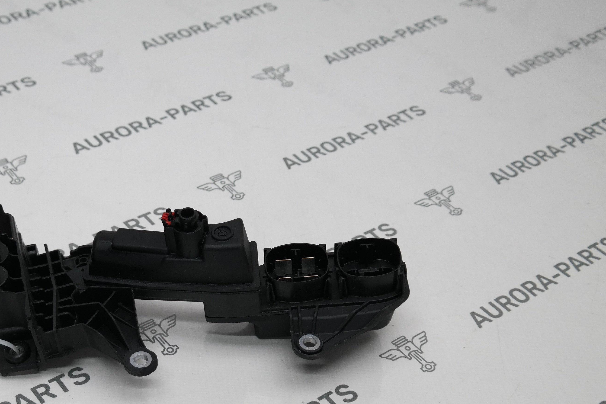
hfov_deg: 32.6
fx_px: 1027
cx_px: 197
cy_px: 276
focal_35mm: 61
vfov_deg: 22.2
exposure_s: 1/100
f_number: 4
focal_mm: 27
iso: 200
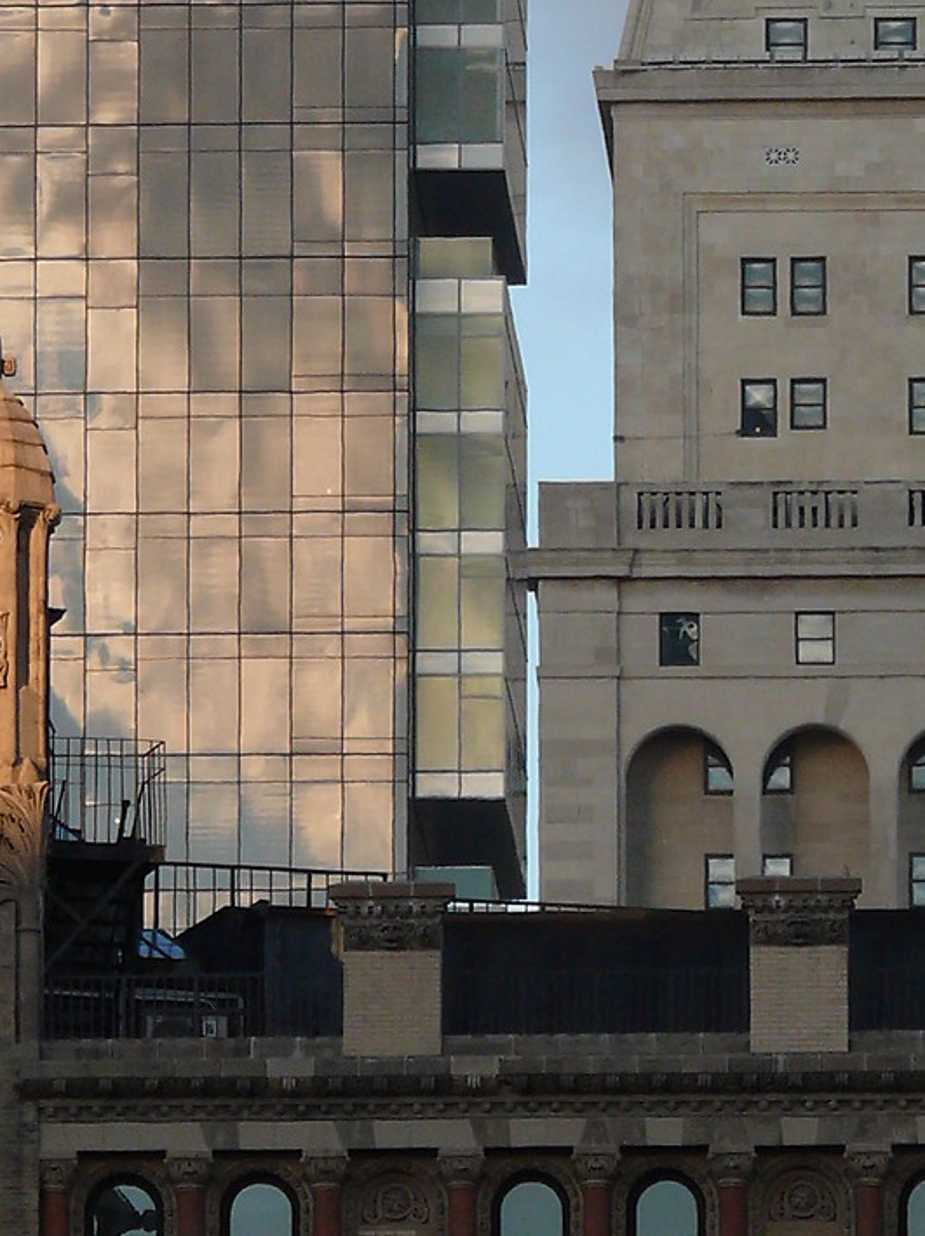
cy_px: 7
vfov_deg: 3.1
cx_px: 479
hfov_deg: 2.4
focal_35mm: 630
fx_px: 22467
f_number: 5
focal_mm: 39.4
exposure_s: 1/250
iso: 100
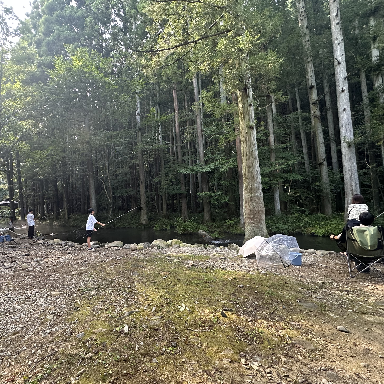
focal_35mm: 17
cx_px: 156
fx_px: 213
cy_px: 186
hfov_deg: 83.1
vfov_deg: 83.9
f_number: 2.2
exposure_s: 1/99
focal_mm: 2.22
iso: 200
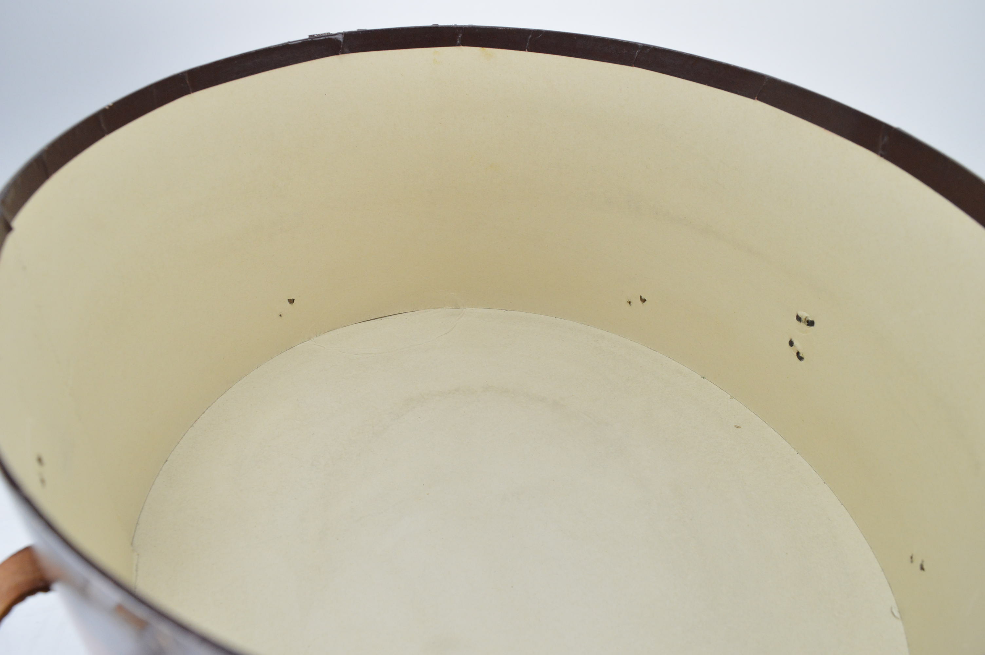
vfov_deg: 43.5
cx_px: 492
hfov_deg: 62.0
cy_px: 328
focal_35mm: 30
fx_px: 820
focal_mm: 20
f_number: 6.3
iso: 800
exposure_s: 1/80
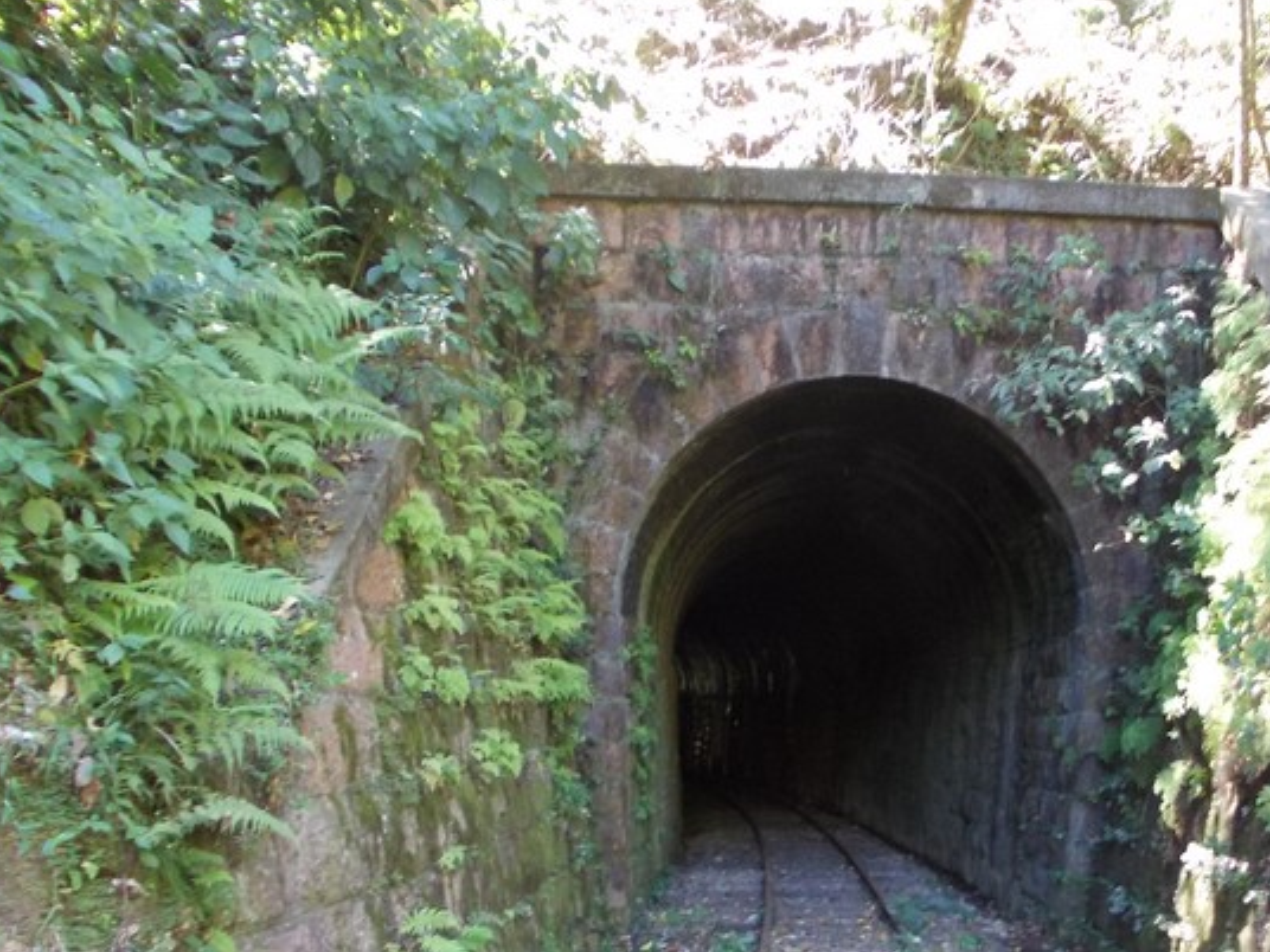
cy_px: 649
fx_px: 1468
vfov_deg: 35.5
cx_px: 836
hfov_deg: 46.1
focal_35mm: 40
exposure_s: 1/25
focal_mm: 4
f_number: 2.7
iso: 125
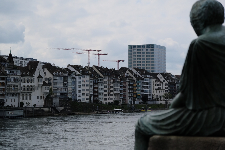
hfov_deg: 25.7
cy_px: 76
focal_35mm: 79
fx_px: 494
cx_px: 111
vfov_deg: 17.3
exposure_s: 1/2700
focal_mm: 51.8
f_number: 2.8
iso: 160
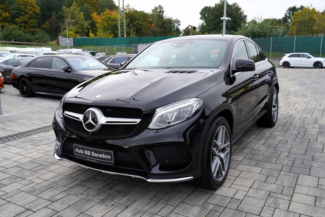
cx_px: 162
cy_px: 108
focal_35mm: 31
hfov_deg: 60.3
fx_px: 280
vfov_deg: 42.3
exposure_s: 1/100
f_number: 5.6
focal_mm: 31
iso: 100
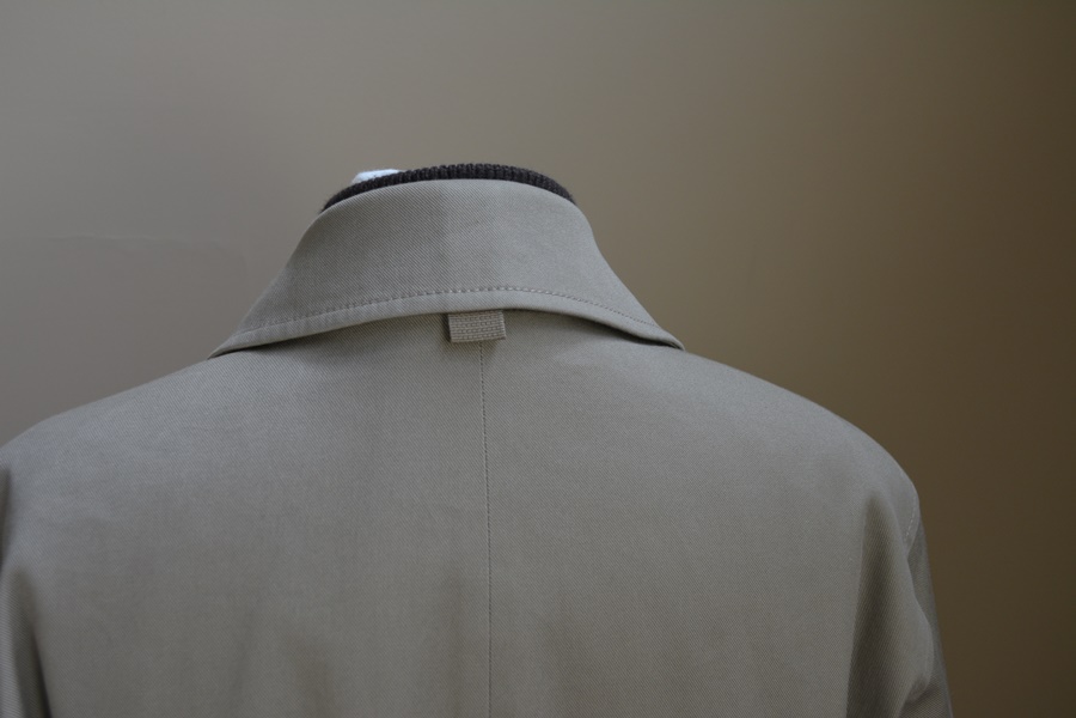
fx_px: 1166
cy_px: 359
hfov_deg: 49.6
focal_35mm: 39
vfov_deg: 34.2
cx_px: 538
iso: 400
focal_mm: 26
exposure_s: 1/100
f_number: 5
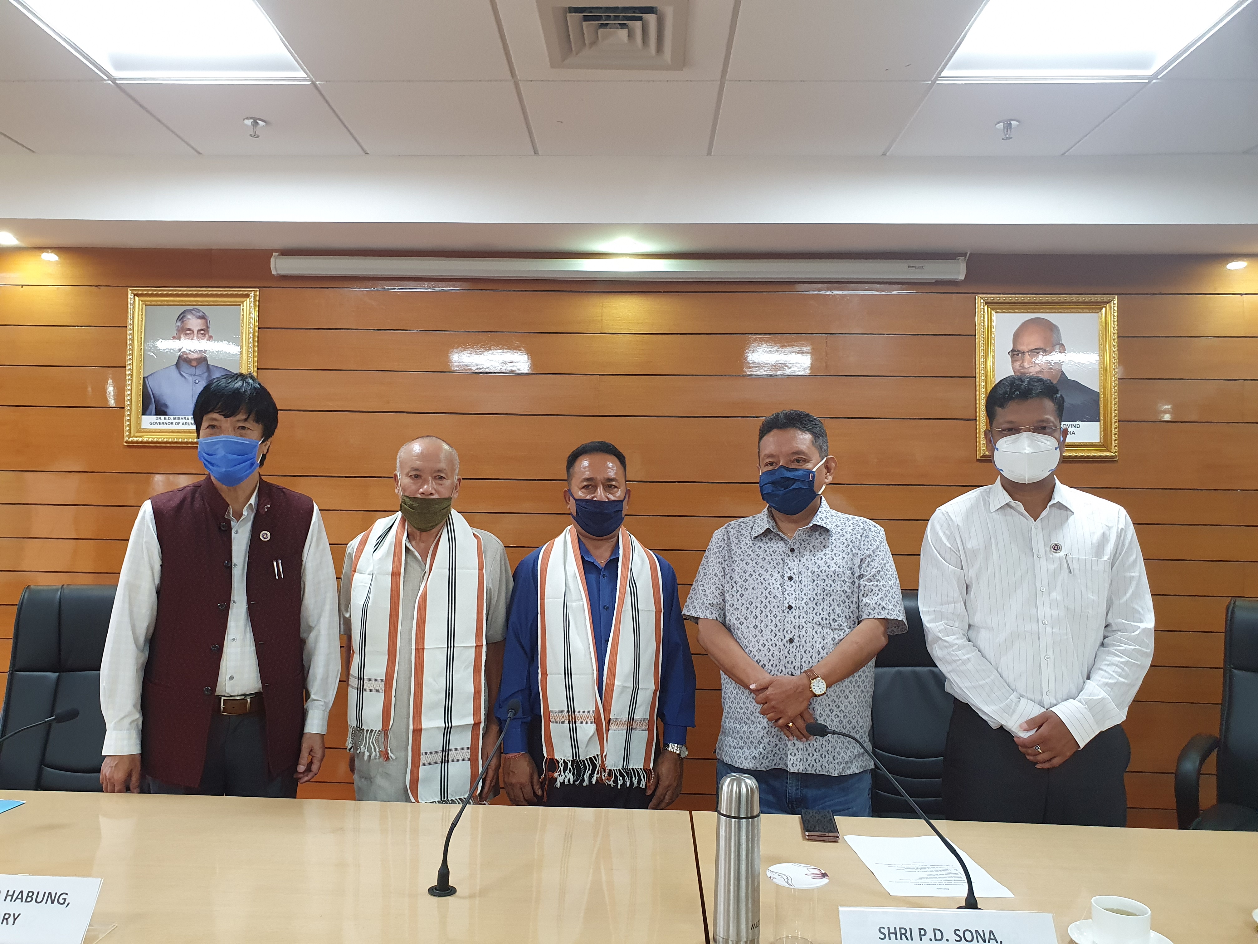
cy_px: 472
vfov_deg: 53.1
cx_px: 629
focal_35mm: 26
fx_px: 945
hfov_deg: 67.3
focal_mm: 4.32
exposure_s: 1/50
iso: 320
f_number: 2.4
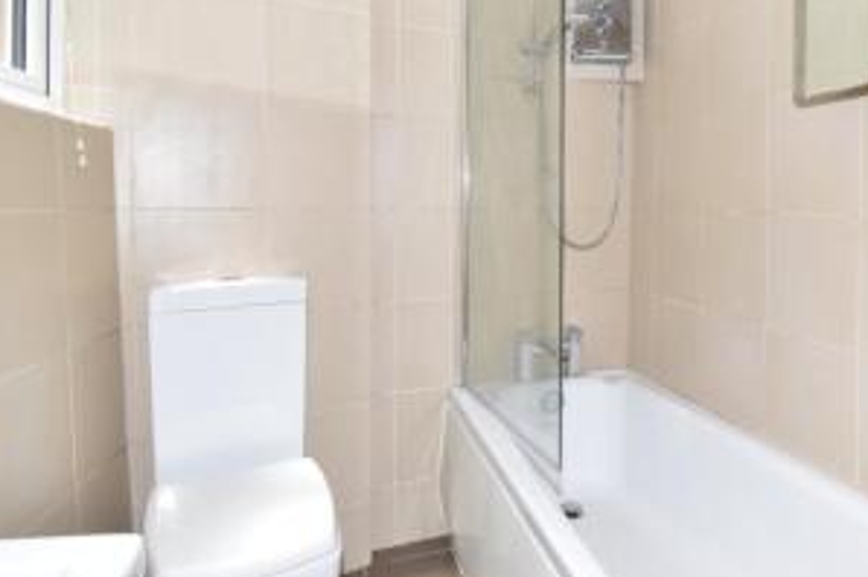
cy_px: 220
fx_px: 578
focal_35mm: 24
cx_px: 574
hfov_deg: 71.8
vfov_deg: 52.5
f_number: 13
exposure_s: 1/60
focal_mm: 10
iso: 640
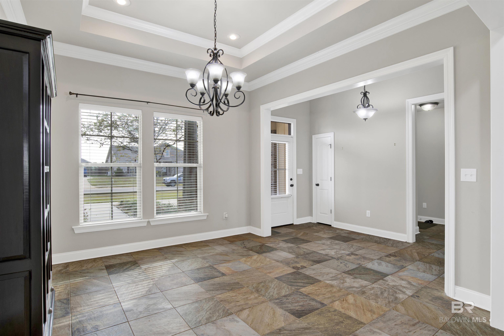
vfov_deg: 67.4
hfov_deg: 90.0
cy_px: 168
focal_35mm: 18
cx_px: 252
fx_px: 252
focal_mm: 18
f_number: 11
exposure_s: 1/8
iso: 200
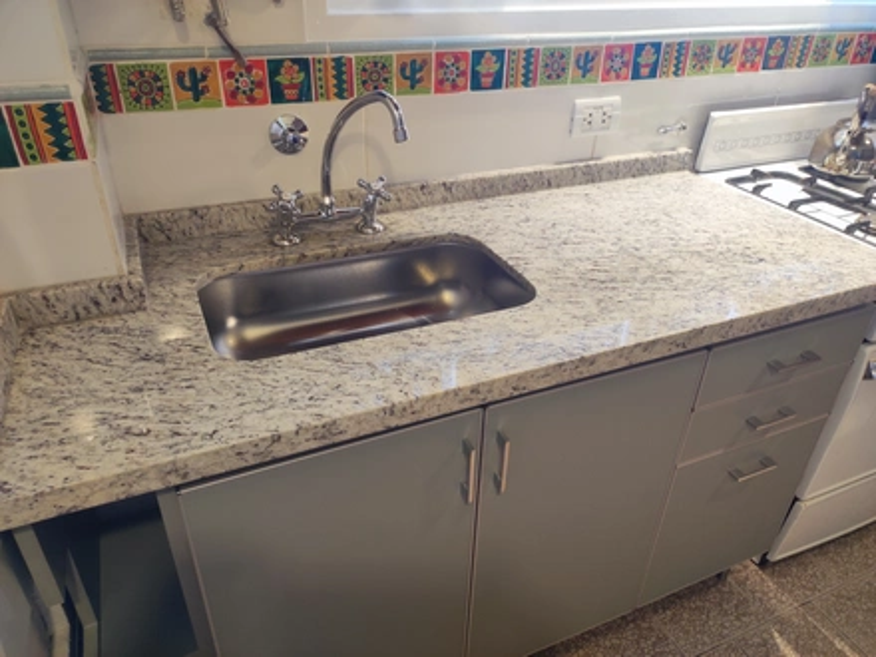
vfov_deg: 54.9
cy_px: 328
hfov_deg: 69.4
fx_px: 633
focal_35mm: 25
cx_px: 438
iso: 349
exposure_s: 1/50
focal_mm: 4.7
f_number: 1.79
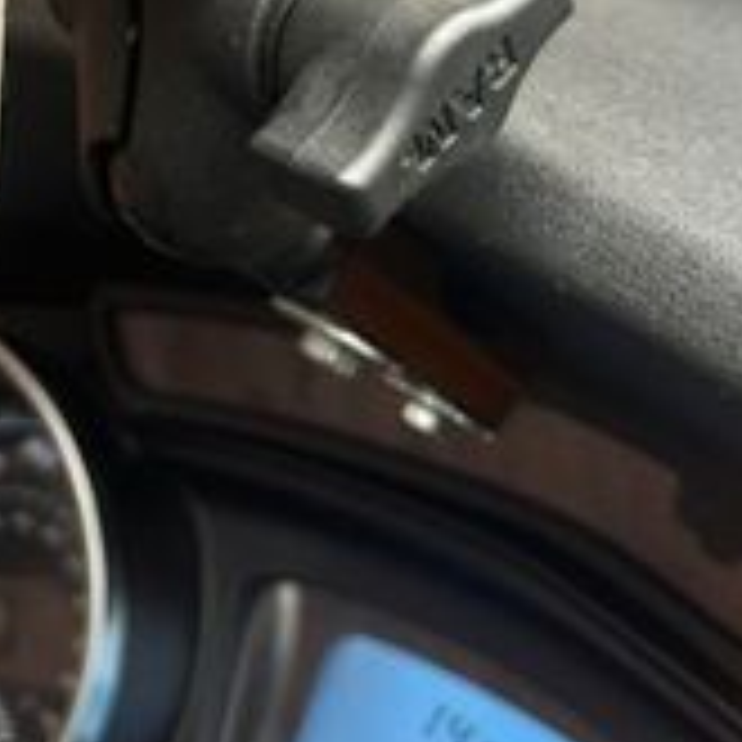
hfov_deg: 18.4
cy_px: -85
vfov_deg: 18.7
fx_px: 2158
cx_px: -180
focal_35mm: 89
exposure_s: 1/97
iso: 125
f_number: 1.5
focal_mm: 5.7
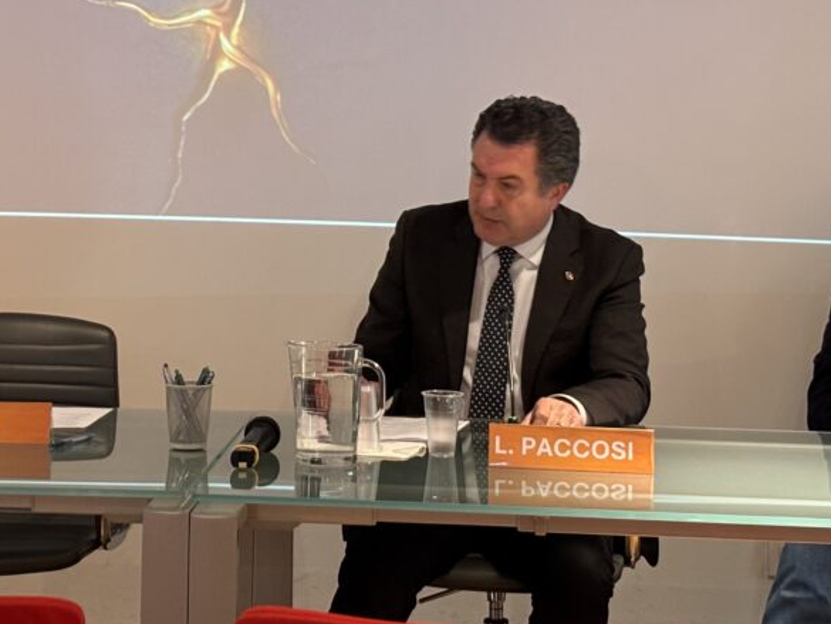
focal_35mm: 104
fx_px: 2497
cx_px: 294
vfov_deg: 14.1
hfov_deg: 18.9
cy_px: 63
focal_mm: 5.96
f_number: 1.6
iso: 160
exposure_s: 1/50
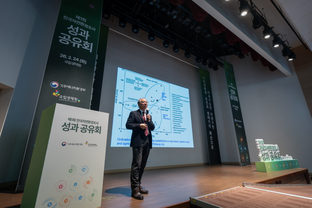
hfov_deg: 93.3
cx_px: 156
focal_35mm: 17
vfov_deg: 70.4
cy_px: 104
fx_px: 147
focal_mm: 17
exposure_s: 1/200
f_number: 2.8
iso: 1250
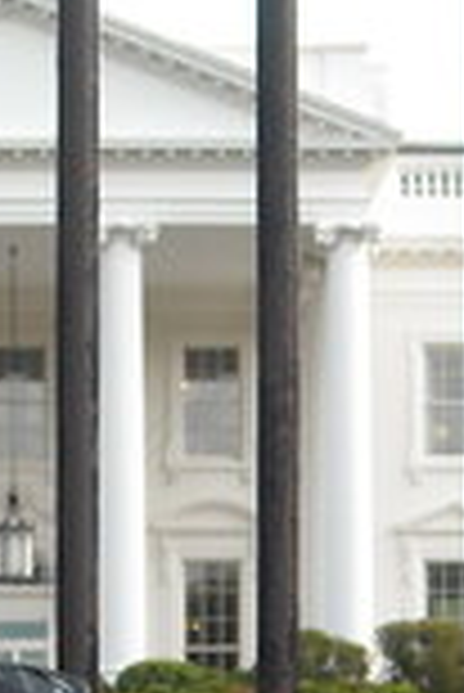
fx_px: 3665
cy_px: 774
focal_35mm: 190
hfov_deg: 7.2
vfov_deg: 10.7
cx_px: 72
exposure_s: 1/201
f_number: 3.1
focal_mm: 7.1
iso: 64
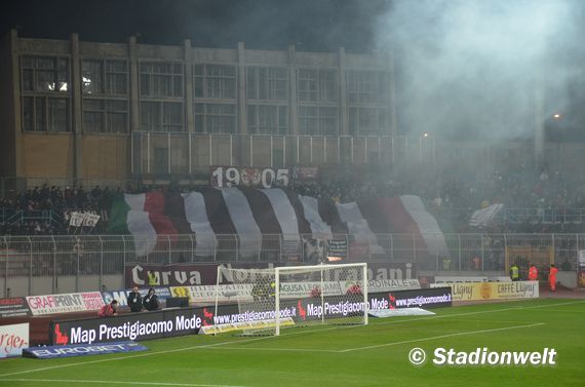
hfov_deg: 20.7
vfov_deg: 13.7
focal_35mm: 99
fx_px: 1605
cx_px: 292
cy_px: 194
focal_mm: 66
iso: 640
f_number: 5.3
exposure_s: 1/60
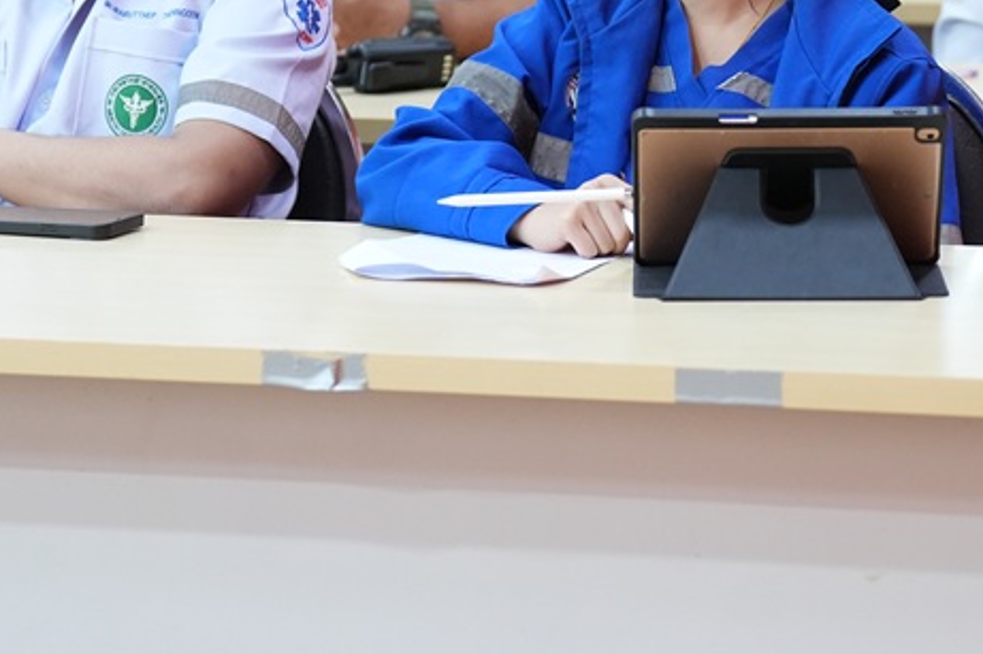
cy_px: -45
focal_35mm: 152
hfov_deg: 13.5
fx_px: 4149
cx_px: 557
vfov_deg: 9.0
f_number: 2.8
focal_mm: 70
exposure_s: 1/200
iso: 3200
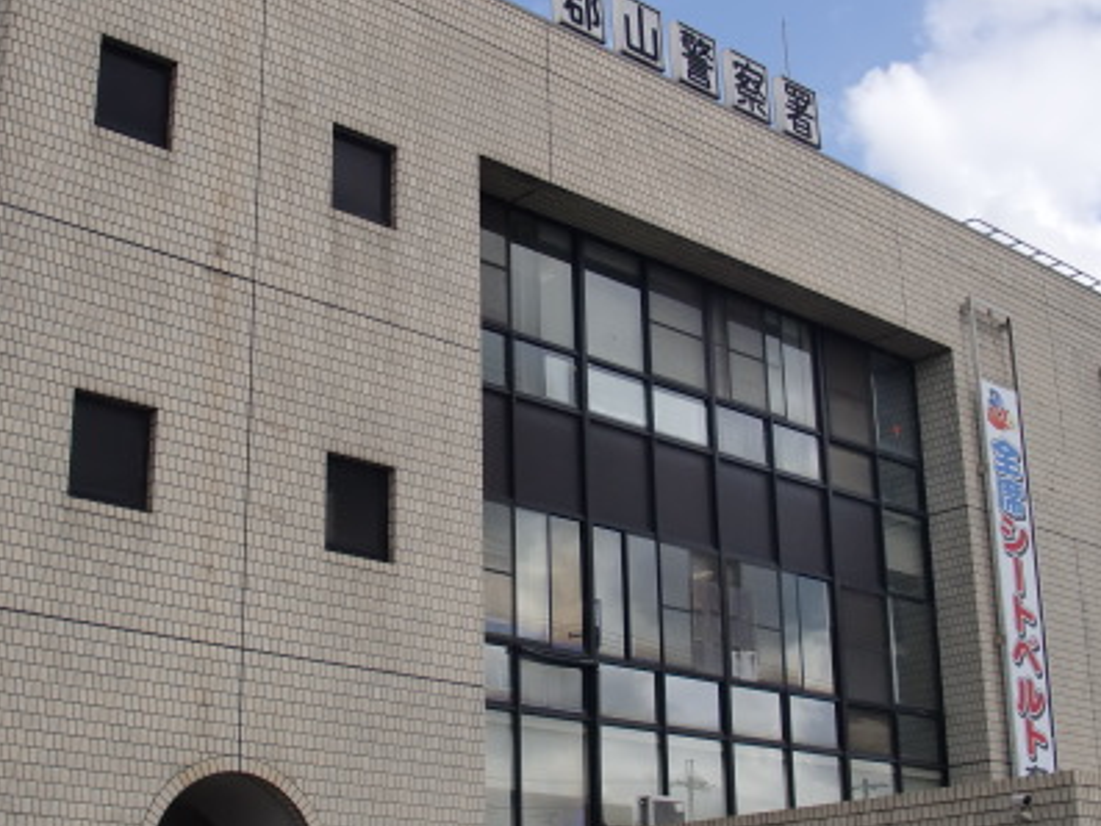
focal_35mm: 58
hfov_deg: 33.1
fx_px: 1845
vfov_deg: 25.2
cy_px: 410
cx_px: 458
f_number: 7.9
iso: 64
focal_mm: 6.3
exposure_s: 1/200
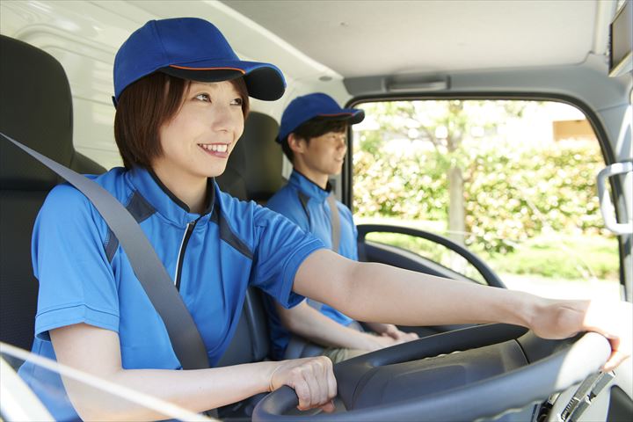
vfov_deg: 41.1
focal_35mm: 32
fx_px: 563
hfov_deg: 58.7
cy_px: 211
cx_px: 316
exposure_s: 1/125
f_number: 4
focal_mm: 32
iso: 400
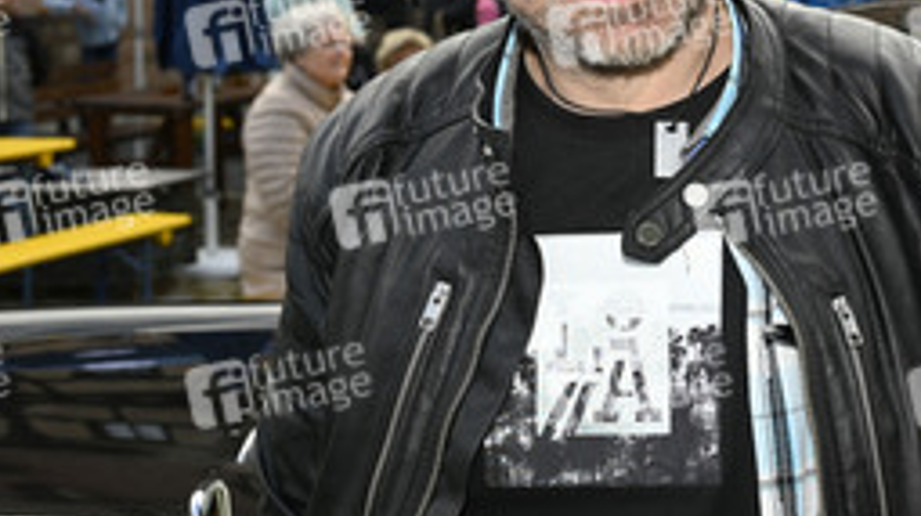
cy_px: 115
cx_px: 688
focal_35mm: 76
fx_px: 1855
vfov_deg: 15.8
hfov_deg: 27.5
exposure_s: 1/160
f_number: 6.3
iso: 160
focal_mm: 41
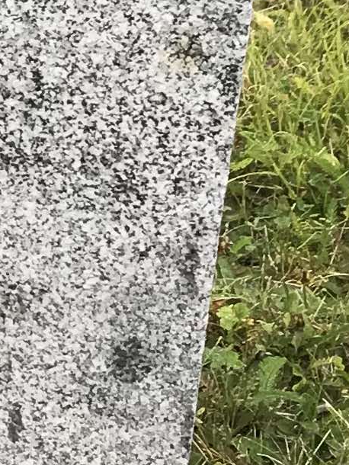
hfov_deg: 7.7
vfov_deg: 10.5
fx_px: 2485
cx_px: -312
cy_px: -96
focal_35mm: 185
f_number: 1.8
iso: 25
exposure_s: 1/120
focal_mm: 3.99
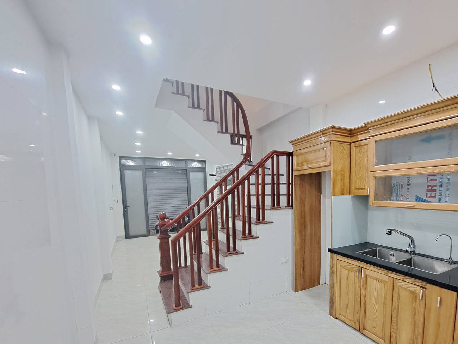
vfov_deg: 77.1
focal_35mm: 16
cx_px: 257
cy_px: 209
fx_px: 212
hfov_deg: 94.0
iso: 200
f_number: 2.2
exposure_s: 1/50
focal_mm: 1.74
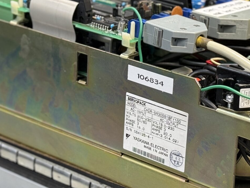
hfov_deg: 15.2
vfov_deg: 11.4
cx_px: 122
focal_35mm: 130
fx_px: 939
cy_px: 45
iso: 80
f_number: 1.78
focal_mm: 6.76
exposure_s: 1/50
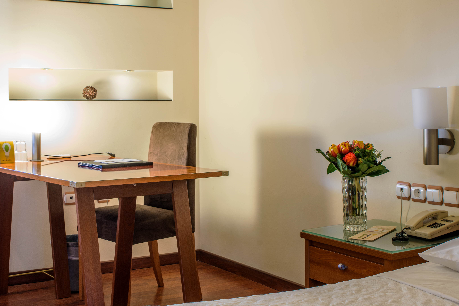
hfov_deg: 32.8
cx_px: 191
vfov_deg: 22.3
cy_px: 130
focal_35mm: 61
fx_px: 778
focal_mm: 34
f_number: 11
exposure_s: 3
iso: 100
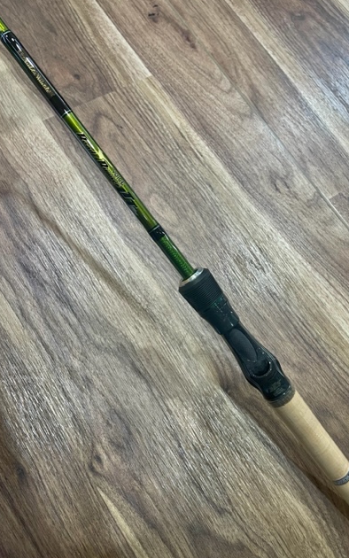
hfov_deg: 44.5
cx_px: 192
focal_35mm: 28
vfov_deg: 66.5
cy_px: 277
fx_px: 426
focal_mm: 4.2
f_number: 1.6
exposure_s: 1/60
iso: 80
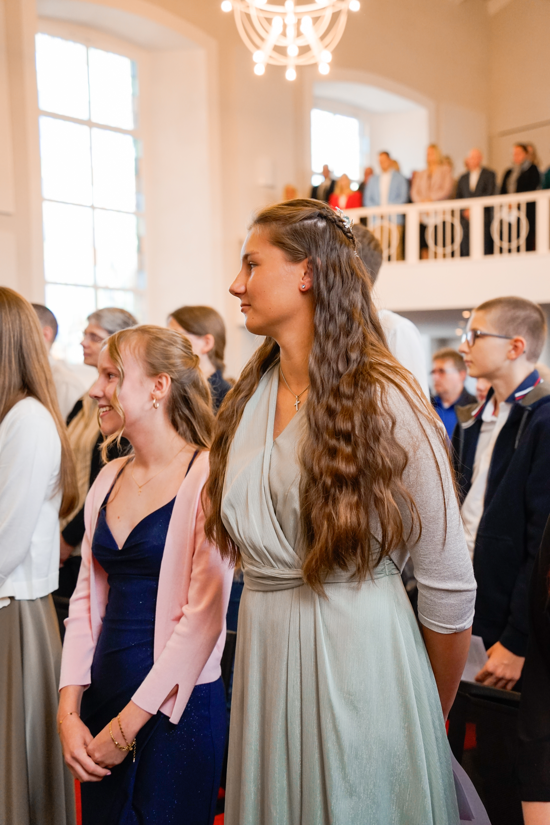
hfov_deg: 28.1
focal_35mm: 48
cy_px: 412
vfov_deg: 41.1
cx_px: 275
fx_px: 1100
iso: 1250
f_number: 4
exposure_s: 1/160
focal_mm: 48
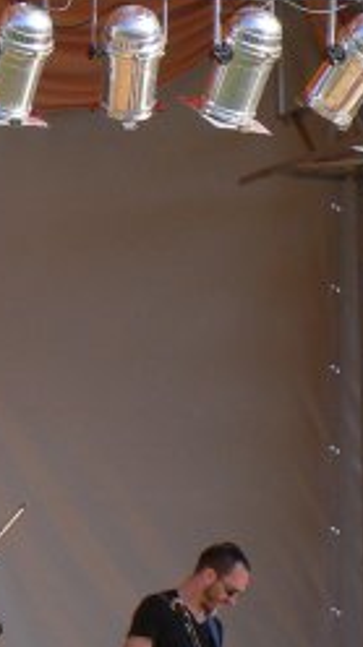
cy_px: 350
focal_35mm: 373
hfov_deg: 3.2
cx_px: -580
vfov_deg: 5.8
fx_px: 6400
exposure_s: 1/400
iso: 80
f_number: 5.6
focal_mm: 17.7
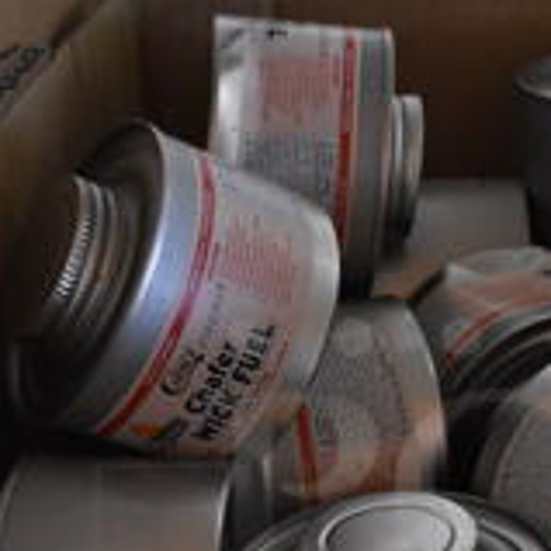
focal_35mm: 88
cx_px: 461
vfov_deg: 19.4
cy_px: 478
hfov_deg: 19.5
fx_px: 1585
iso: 2800
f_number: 3.5
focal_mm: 18
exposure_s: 1/30
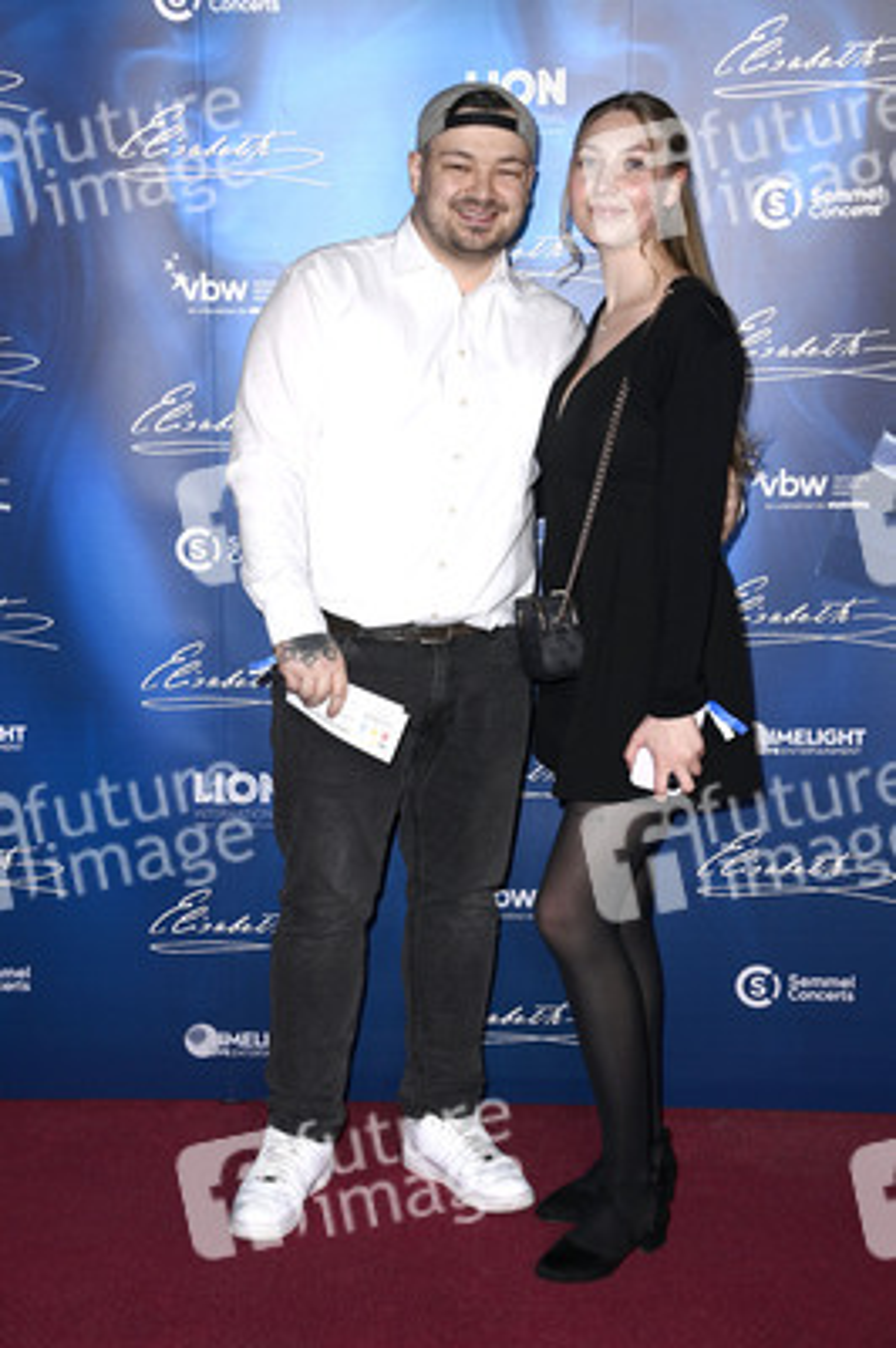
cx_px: 448
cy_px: 674
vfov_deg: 38.2
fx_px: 1945
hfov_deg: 25.9
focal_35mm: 52
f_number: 5.6
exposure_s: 1/250
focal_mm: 52
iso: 640
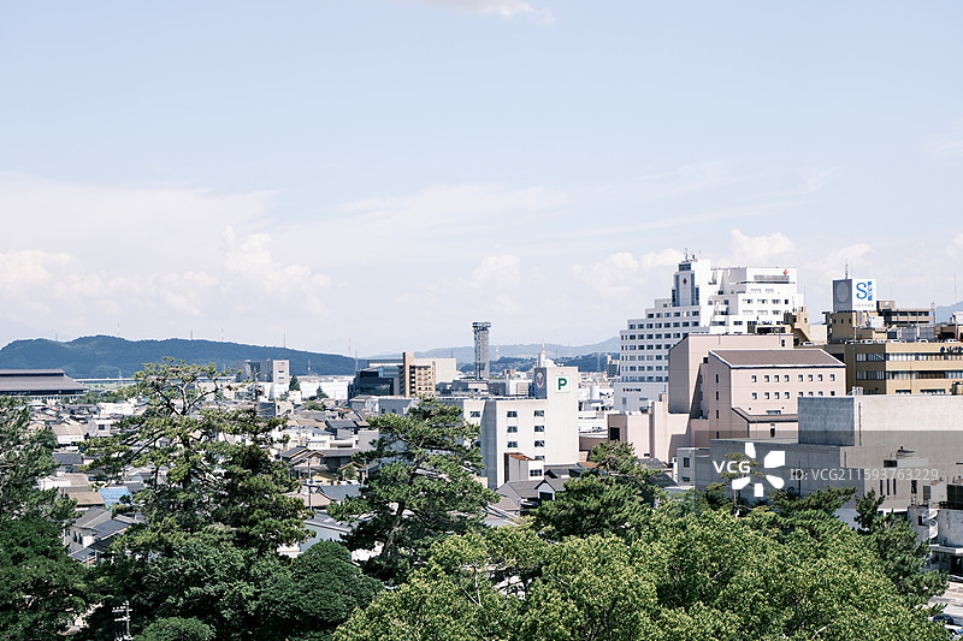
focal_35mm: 67
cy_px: 320
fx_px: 1792
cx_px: 482
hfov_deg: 30.1
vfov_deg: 20.3
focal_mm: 44.5
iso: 160
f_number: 5.6
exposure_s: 1/420
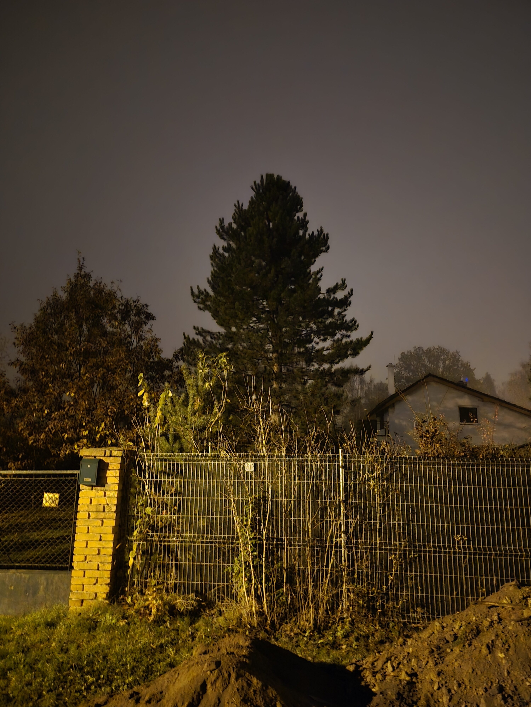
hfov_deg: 58.9
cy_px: 354
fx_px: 470
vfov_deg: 73.9
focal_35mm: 23
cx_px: 266
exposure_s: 1/4.01
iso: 3200
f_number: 1.8
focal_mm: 5.4
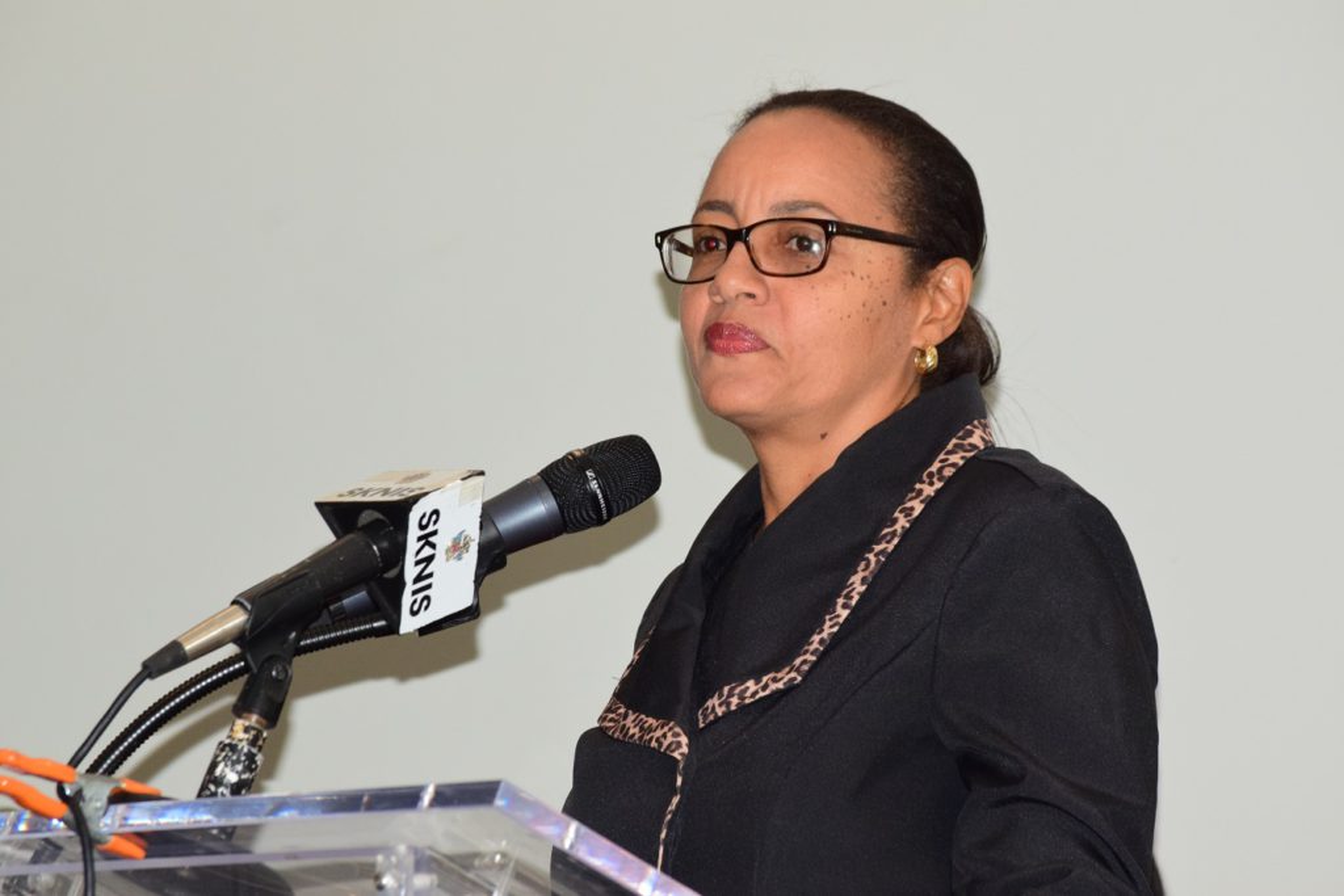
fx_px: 6832
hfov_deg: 11.2
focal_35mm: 183
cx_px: 672
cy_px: 448
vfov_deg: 7.5
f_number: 10
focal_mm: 122
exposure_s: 1/160
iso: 1600
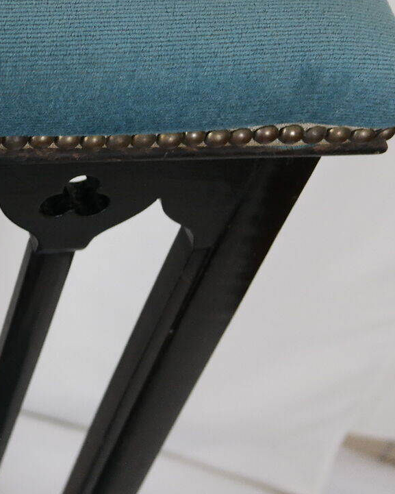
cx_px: -127
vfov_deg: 23.4
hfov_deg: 17.7
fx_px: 1183
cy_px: 138
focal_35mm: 81
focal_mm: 24
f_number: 3.5
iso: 800
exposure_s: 1/50
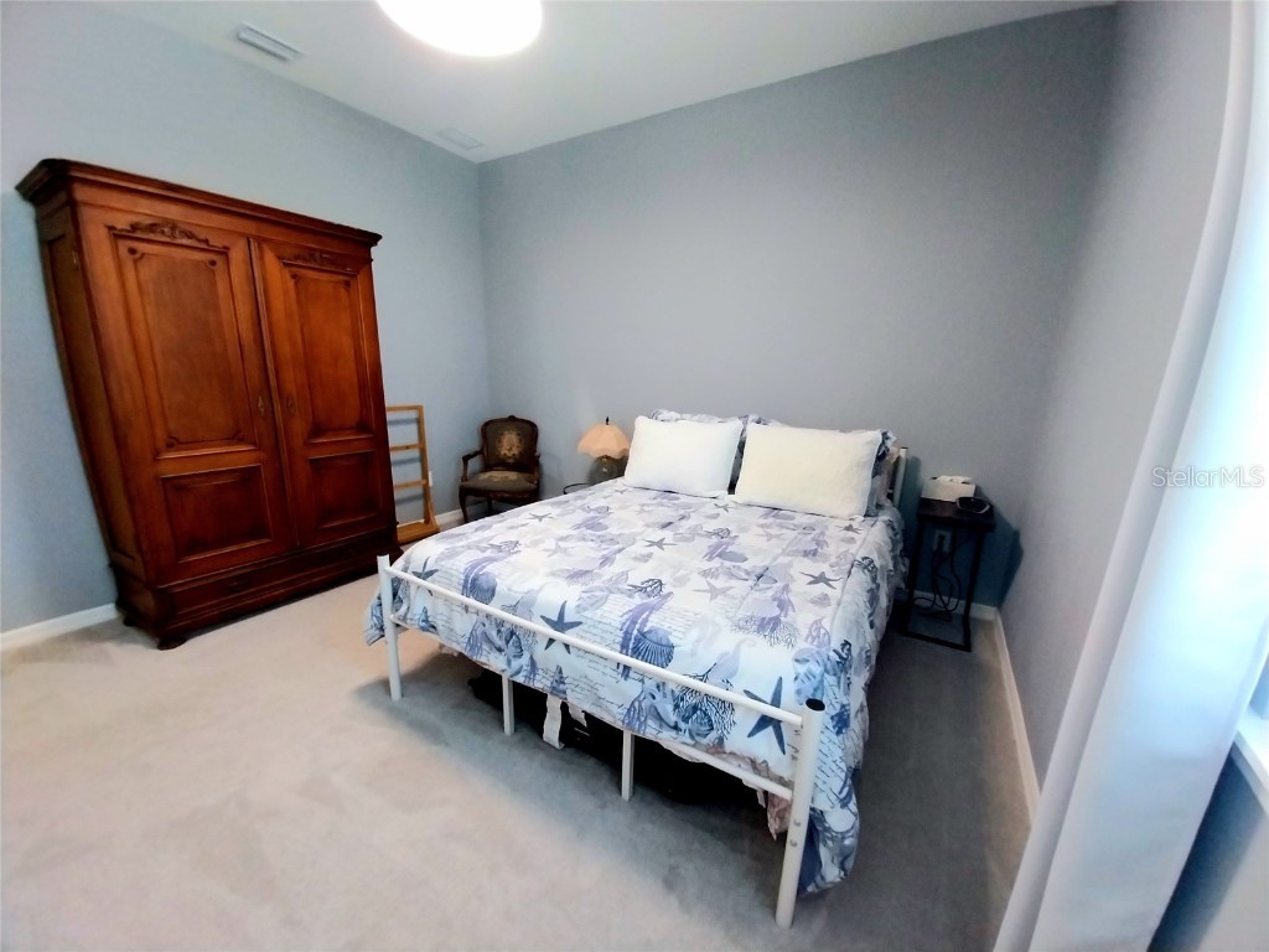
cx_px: 634
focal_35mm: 13
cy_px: 476
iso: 161
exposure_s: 1/30.1
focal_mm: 1.13
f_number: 2.2
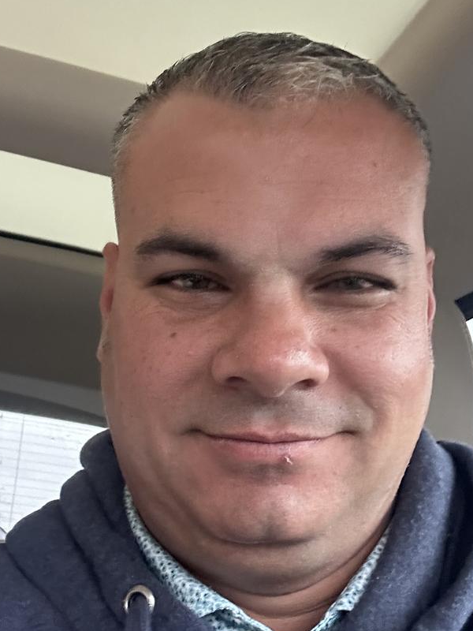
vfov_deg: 39.6
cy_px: 336
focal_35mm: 48
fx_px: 875
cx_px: 228
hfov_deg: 30.3
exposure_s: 1/32
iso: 400
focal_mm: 2.69
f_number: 1.9
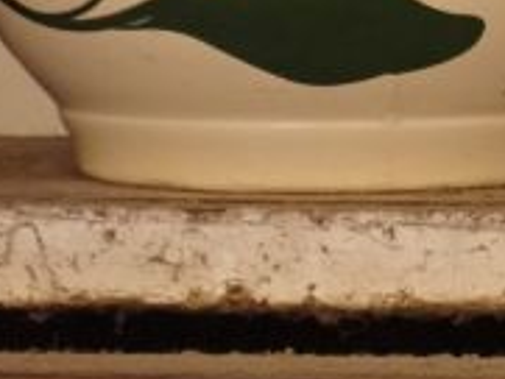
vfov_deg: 8.5
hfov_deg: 11.1
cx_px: 688
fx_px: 2526
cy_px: -42
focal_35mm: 173
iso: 1250
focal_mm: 8.4
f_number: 3.1
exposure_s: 1/50
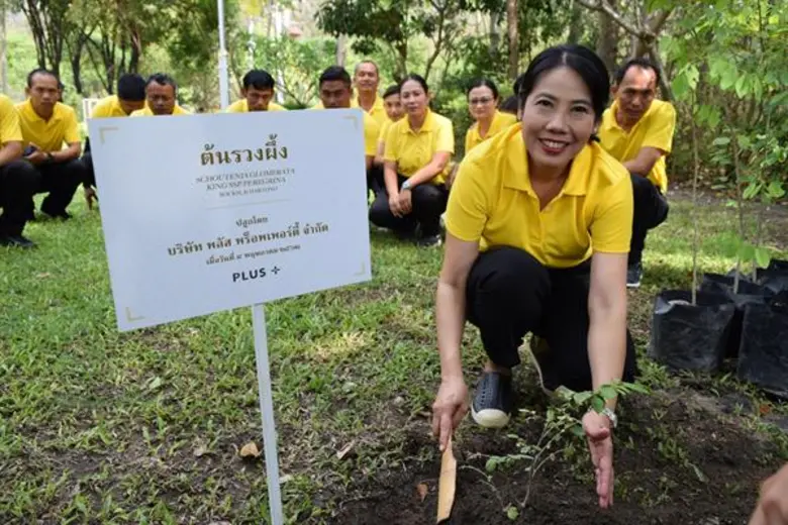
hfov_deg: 67.4
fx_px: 591
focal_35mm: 27
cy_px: 262
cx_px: 394
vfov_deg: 47.9
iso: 200
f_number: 5.6
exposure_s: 1/180
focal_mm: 18
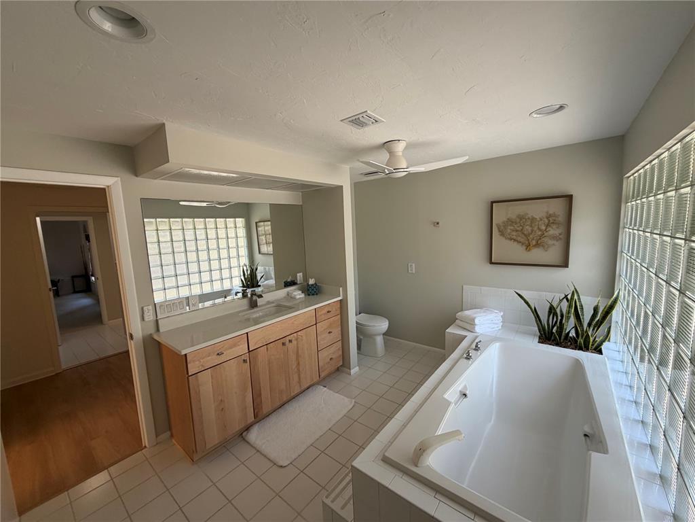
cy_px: 261
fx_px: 281
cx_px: 348
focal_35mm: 14
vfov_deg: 85.7
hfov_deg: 102.1
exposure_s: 1/121
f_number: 2.2
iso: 160
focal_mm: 2.22
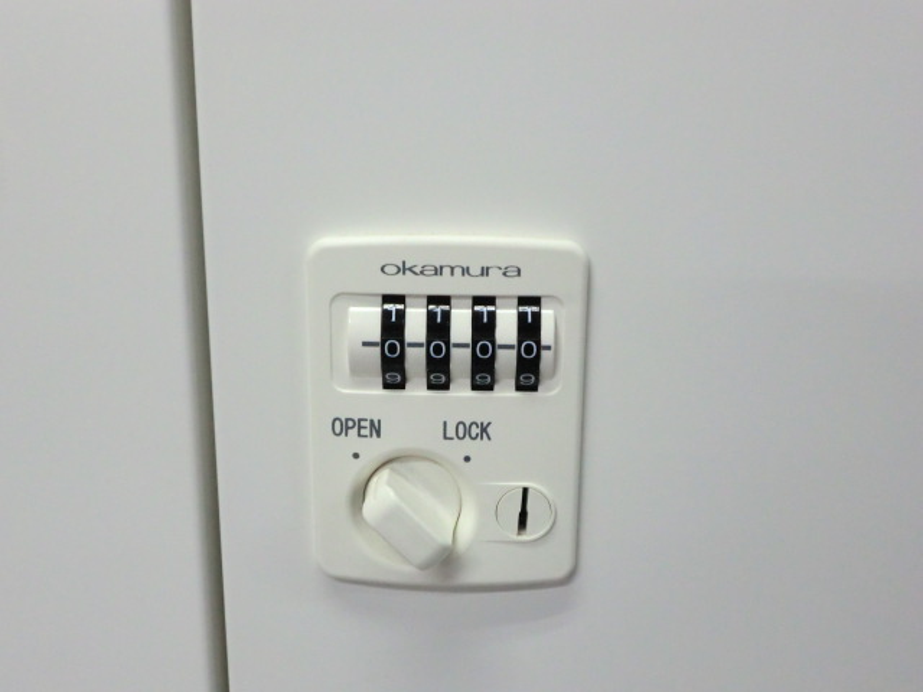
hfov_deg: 49.0
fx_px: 1013
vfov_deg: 37.7
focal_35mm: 38
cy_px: 346
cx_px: 462
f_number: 3.9
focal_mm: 6.9
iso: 500
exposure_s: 1/60
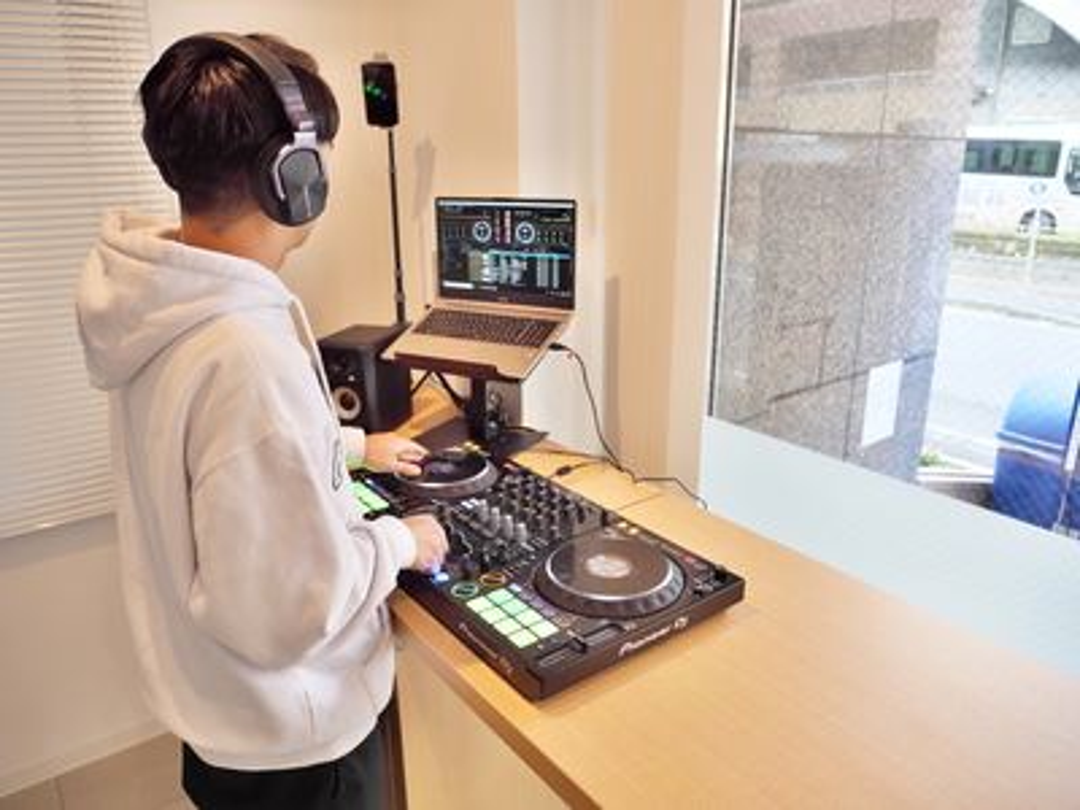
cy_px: 405
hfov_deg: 71.6
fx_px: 749
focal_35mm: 24
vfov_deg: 56.8
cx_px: 540
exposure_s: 1/60
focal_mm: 12
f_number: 2.8
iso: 250
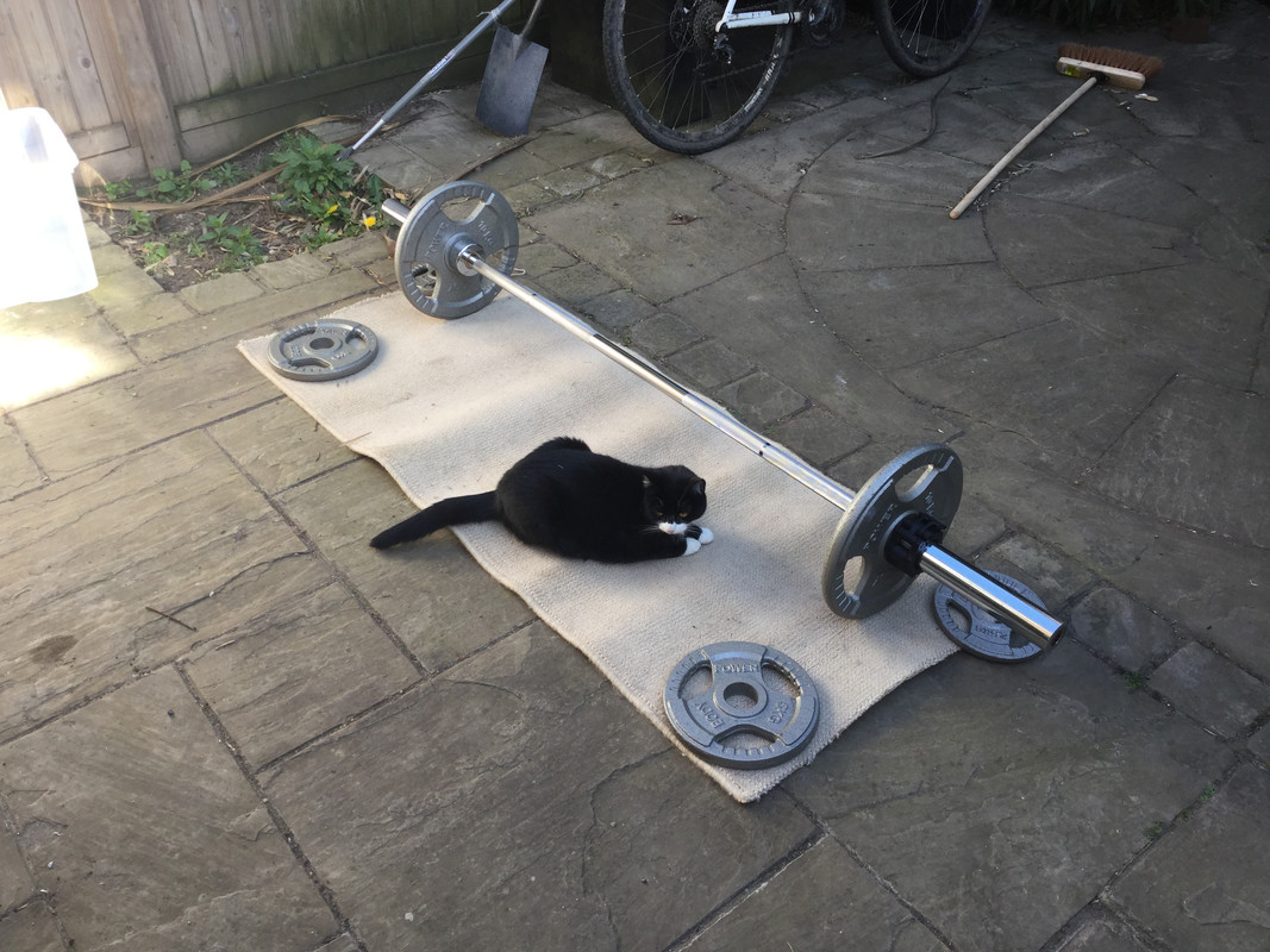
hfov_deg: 58.4
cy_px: 476
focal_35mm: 31
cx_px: 635
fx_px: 1137
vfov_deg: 45.4
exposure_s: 1/110
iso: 25
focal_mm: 3.3
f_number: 2.4
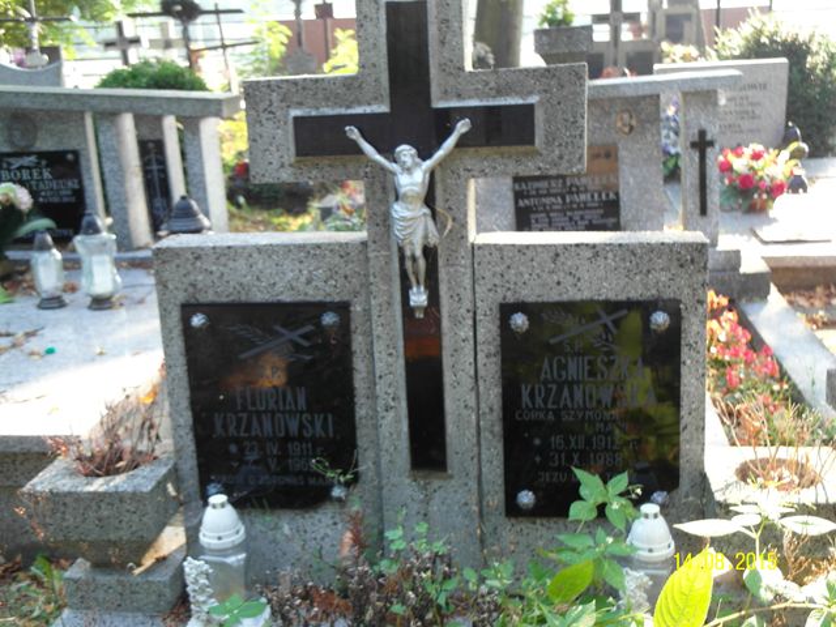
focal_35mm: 42
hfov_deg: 44.8
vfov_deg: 34.3
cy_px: 314
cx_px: 418
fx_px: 1014
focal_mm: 9.1
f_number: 3.2
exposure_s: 1/60
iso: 100
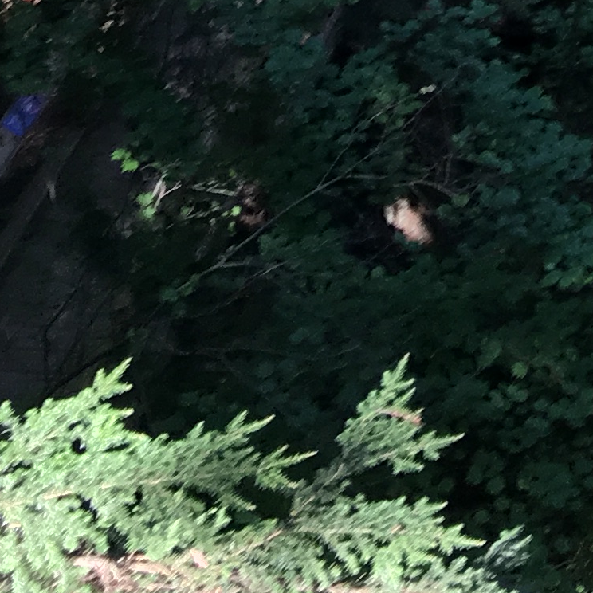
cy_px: -972
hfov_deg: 11.4
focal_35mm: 139
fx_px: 2694
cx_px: 1150
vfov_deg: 10.3
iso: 25
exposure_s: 1/60
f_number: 2.2
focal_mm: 4.15
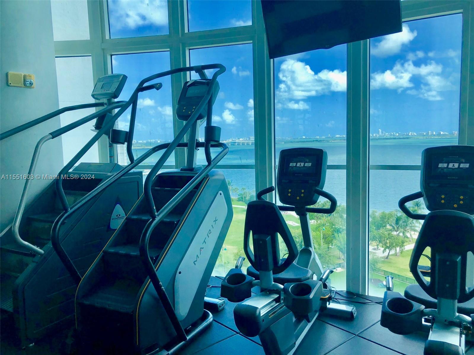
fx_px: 383
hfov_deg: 63.4
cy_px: 178
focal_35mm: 28
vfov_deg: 49.7
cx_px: 237
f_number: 1.8
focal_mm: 4
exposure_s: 1/716
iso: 20
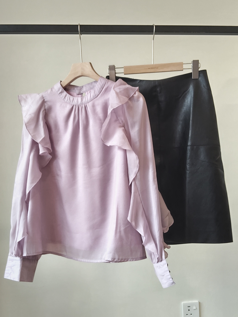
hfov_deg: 36.8
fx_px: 358
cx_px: 119
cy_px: 158
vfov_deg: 47.9
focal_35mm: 39
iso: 258
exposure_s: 1/33.3
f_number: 1.8
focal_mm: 4.15
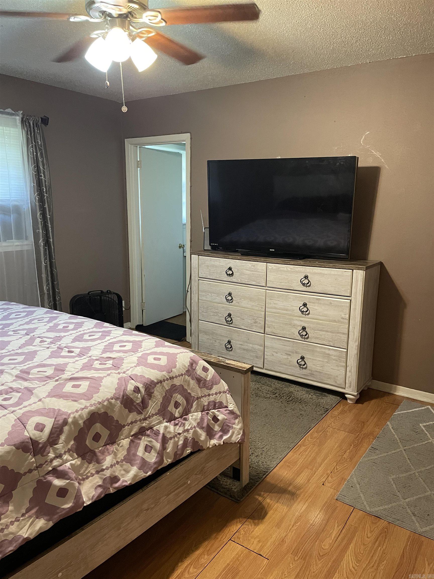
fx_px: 435
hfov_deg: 53.1
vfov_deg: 67.3
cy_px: 290
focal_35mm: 26
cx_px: 217
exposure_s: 1/60
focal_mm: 4.2
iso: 500
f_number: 1.6
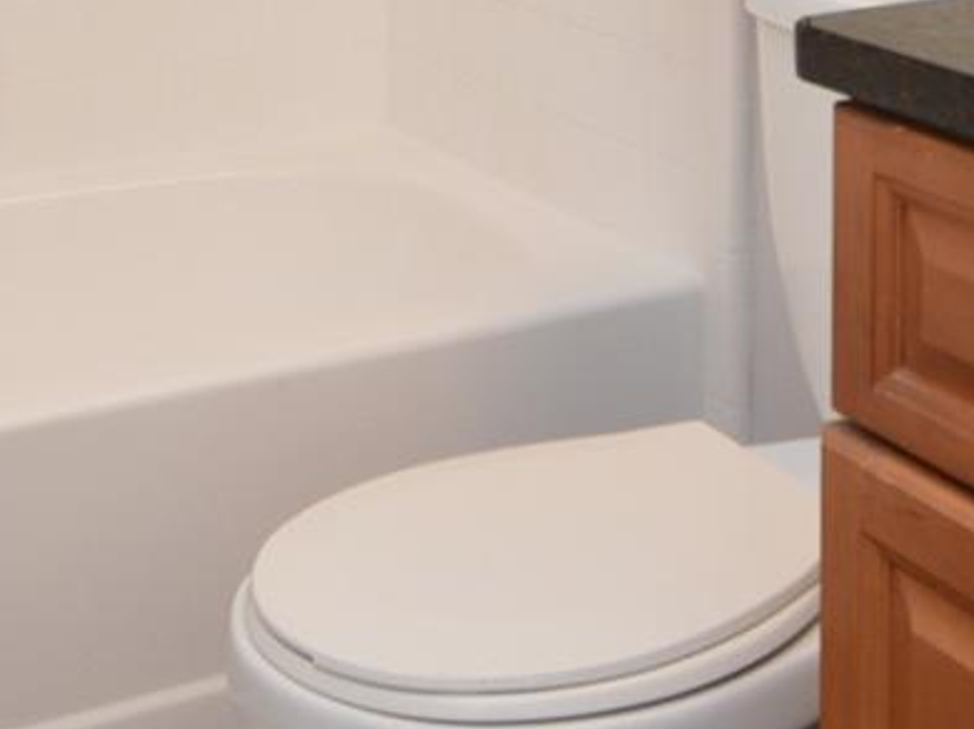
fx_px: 1997
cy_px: -278
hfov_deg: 27.4
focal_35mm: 71
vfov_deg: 18.8
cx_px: 537
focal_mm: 12
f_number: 4
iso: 450
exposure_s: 1/60
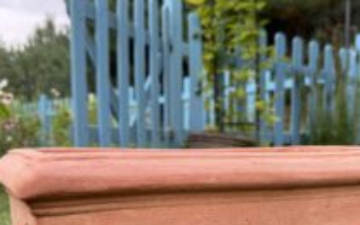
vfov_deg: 25.4
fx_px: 481
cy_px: 208
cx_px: 215
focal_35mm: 49
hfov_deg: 40.9
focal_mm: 6.76
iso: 64
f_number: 1.78
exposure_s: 1/165
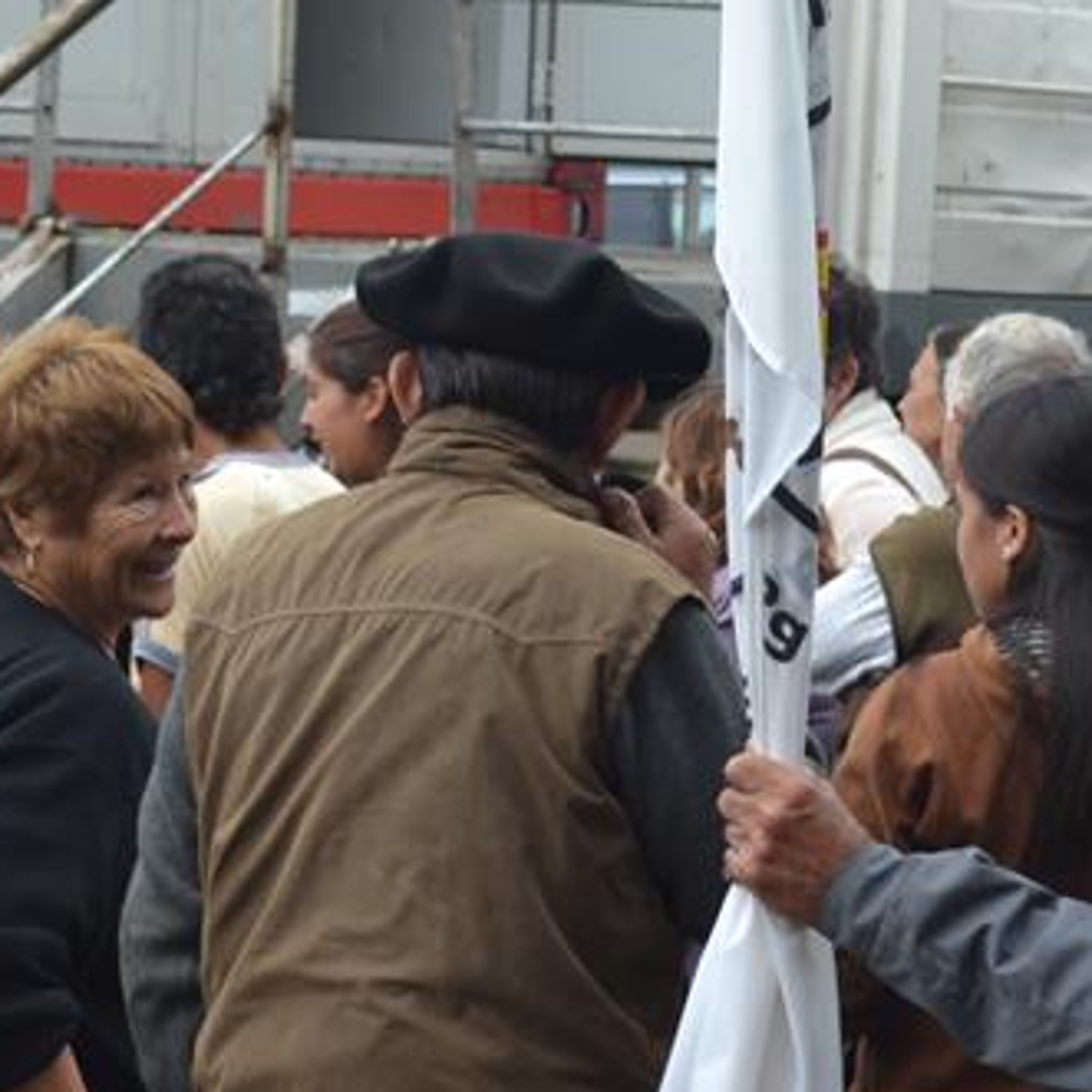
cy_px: -106
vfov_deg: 11.1
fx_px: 5549
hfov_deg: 11.2
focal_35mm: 155
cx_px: 119
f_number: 5.6
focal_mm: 35
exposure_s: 1/125
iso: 125
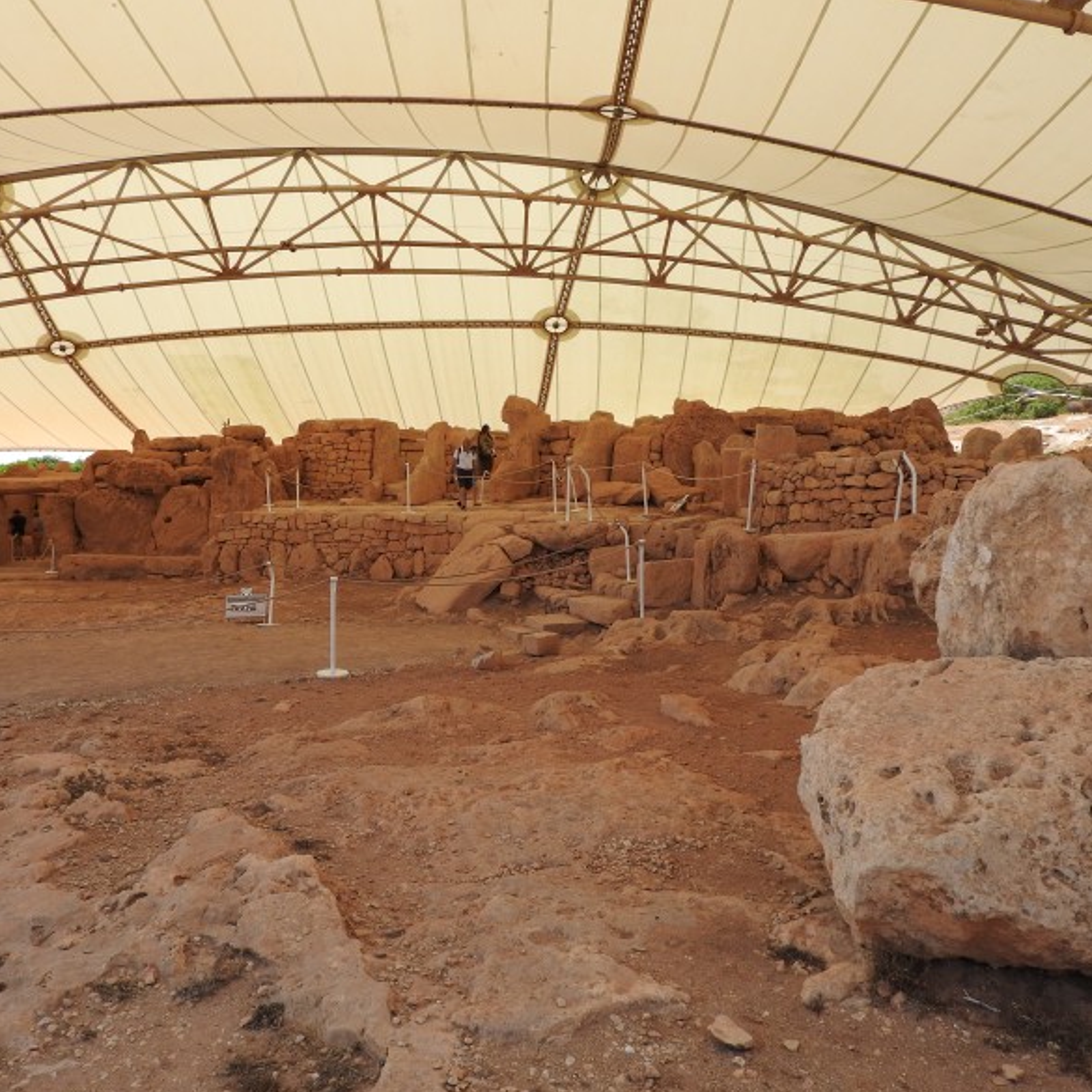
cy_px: 556
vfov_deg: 55.6
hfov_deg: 55.6
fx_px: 1035
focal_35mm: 29
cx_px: 506
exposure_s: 1/800
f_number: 3.3
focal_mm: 4.3
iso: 100
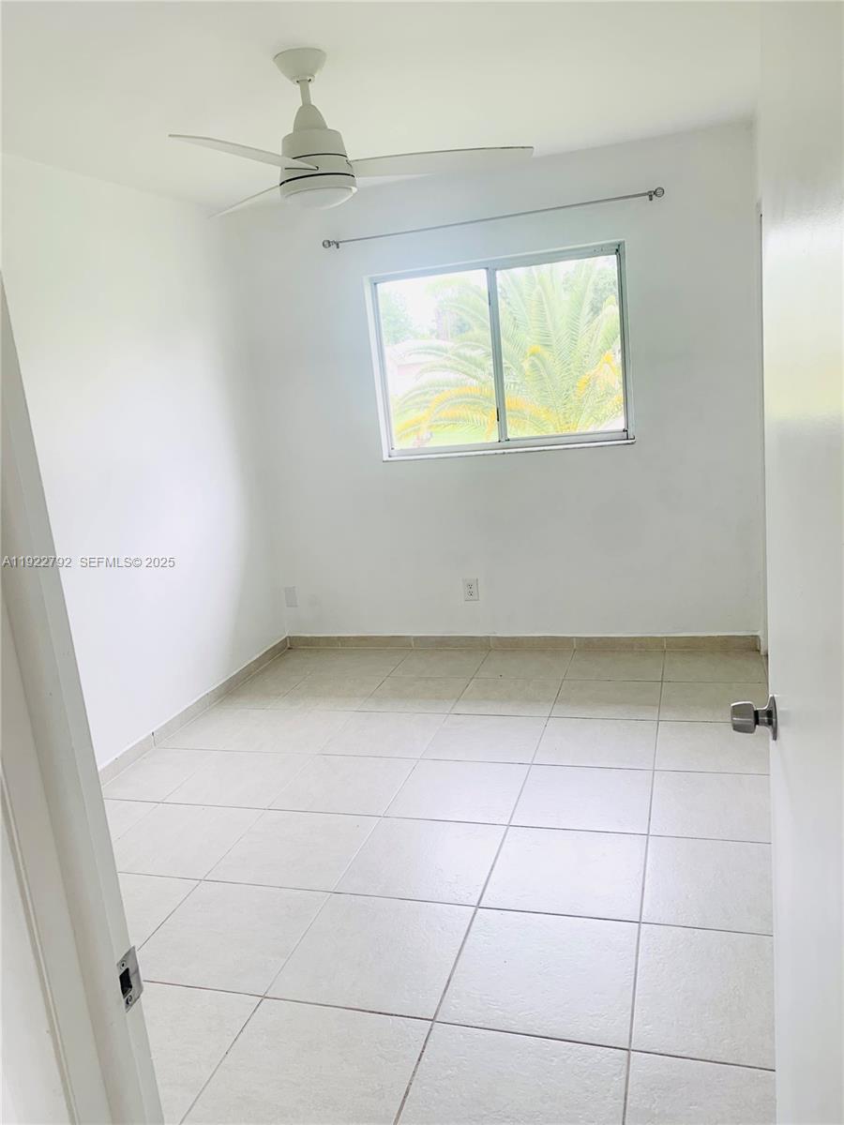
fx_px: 845
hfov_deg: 53.1
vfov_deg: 67.3
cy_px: 562
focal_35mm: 26
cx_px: 422
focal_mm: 4.25
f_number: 1.8
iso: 25
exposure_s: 1/122
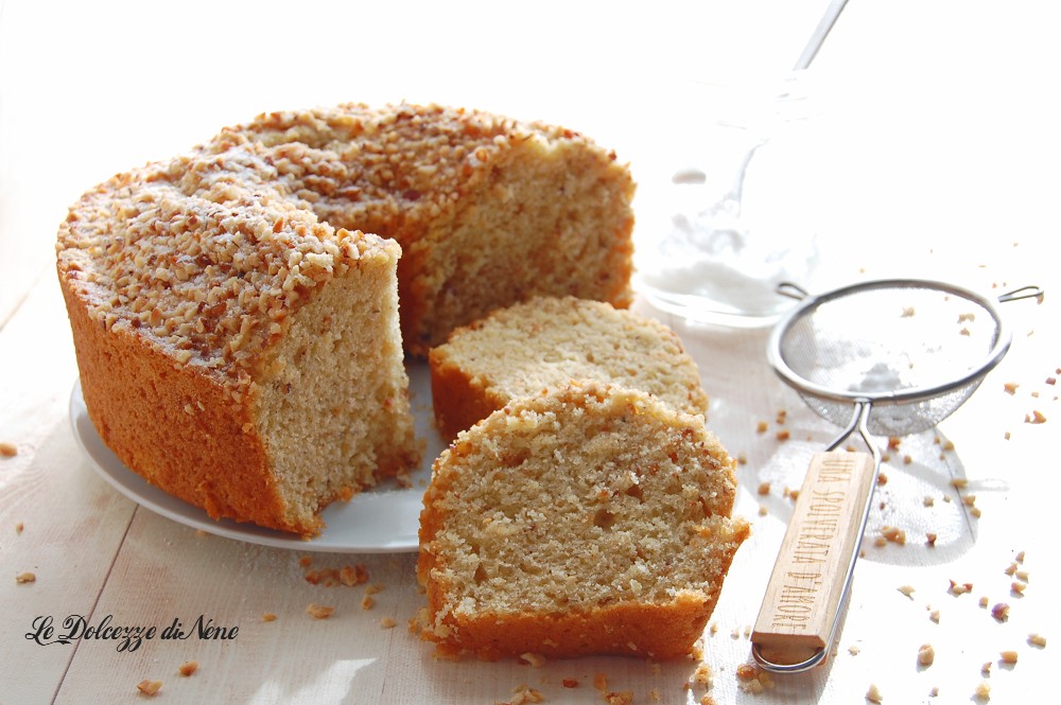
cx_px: 530
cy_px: 352
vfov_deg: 23.7
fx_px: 1678
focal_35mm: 57
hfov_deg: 35.1
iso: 200
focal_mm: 38
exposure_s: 1/100
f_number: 8
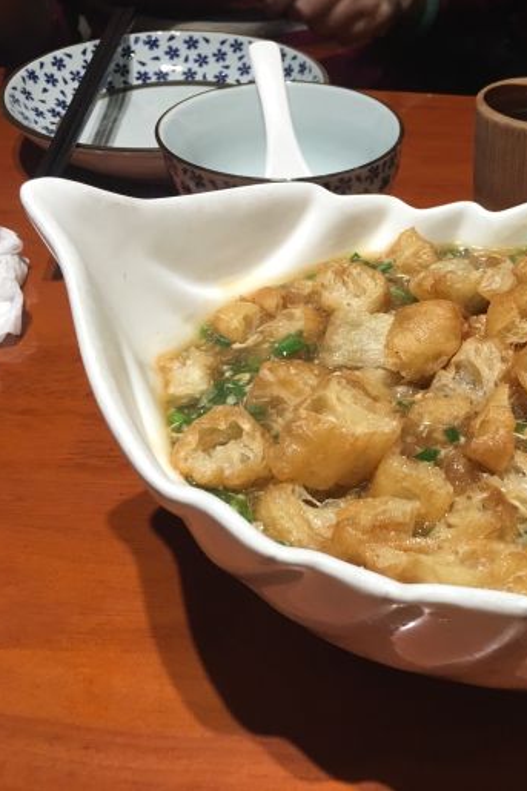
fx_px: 901
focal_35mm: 41
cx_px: 522
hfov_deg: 30.4
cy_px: 391
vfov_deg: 47.4
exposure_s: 1/33
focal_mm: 4.15
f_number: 2.2
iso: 50
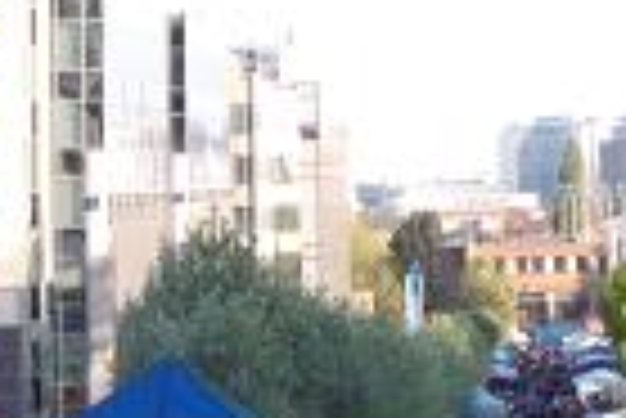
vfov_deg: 3.8
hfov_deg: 5.7
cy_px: 135
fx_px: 6249
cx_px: 682
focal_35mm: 359
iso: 400
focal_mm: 19.77
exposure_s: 1/320
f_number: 5.6
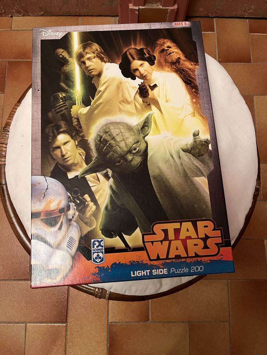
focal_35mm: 26
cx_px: 134
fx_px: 267
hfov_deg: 53.1
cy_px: 178
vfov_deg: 67.3
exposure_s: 1/50
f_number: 1.6
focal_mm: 5.1
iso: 400
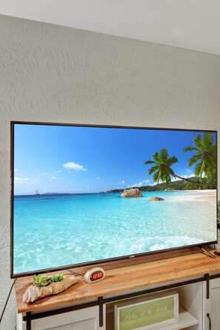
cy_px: 155
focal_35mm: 29
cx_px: 100
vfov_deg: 63.8
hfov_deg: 45.1
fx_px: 264
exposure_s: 1/1.6
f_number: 8
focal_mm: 11
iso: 400
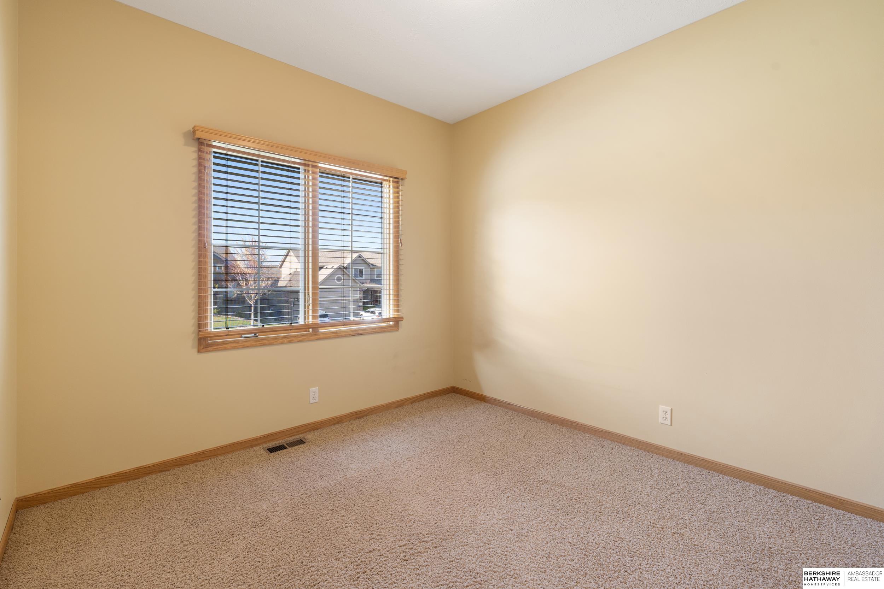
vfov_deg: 73.8
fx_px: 393
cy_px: 294
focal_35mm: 16
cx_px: 442
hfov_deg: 96.7
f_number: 9
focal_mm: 16
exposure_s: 1/4
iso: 400
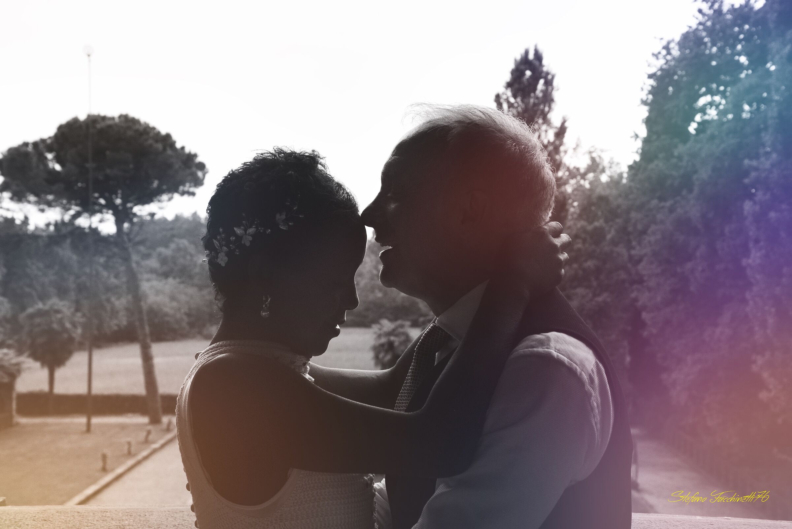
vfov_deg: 24.2
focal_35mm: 56
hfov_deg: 35.6
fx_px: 1232
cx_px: 396
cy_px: 264
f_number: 9
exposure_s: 1/1250
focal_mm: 56
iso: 2000
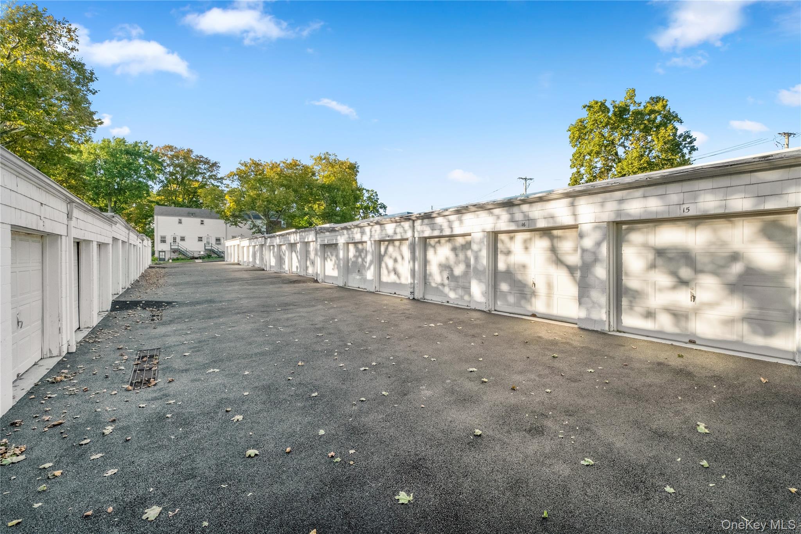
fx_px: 334
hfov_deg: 100.4
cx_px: 400
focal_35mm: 15
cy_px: 267
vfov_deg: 77.3
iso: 500
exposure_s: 1/125
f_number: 8
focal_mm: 10
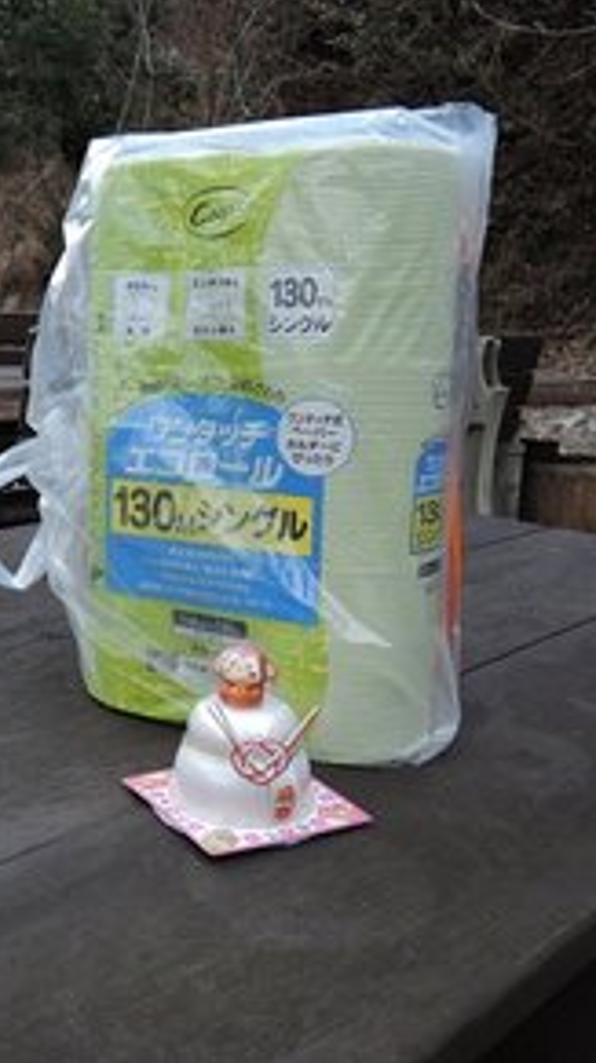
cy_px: 519
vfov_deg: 55.3
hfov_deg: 31.7
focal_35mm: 36
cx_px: 99
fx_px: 1015
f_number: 2.8
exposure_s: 1/320
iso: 400
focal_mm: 5.1
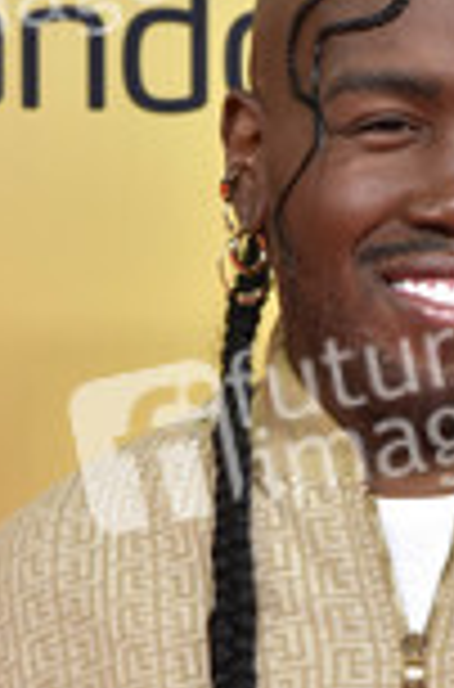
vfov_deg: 4.3
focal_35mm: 485
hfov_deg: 2.8
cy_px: 652
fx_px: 9237
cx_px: 432
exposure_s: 1/200
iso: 2000
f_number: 5.6
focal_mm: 185
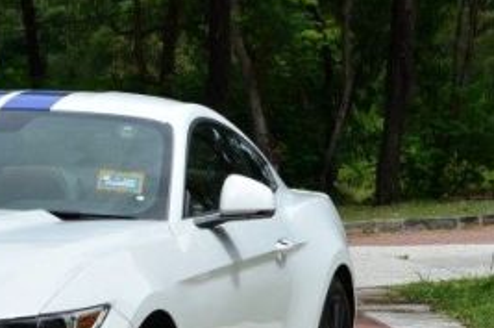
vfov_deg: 7.2
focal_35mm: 189
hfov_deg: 10.8
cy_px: 298
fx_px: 2589
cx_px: -24
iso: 400
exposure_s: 1/640
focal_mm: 42
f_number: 14
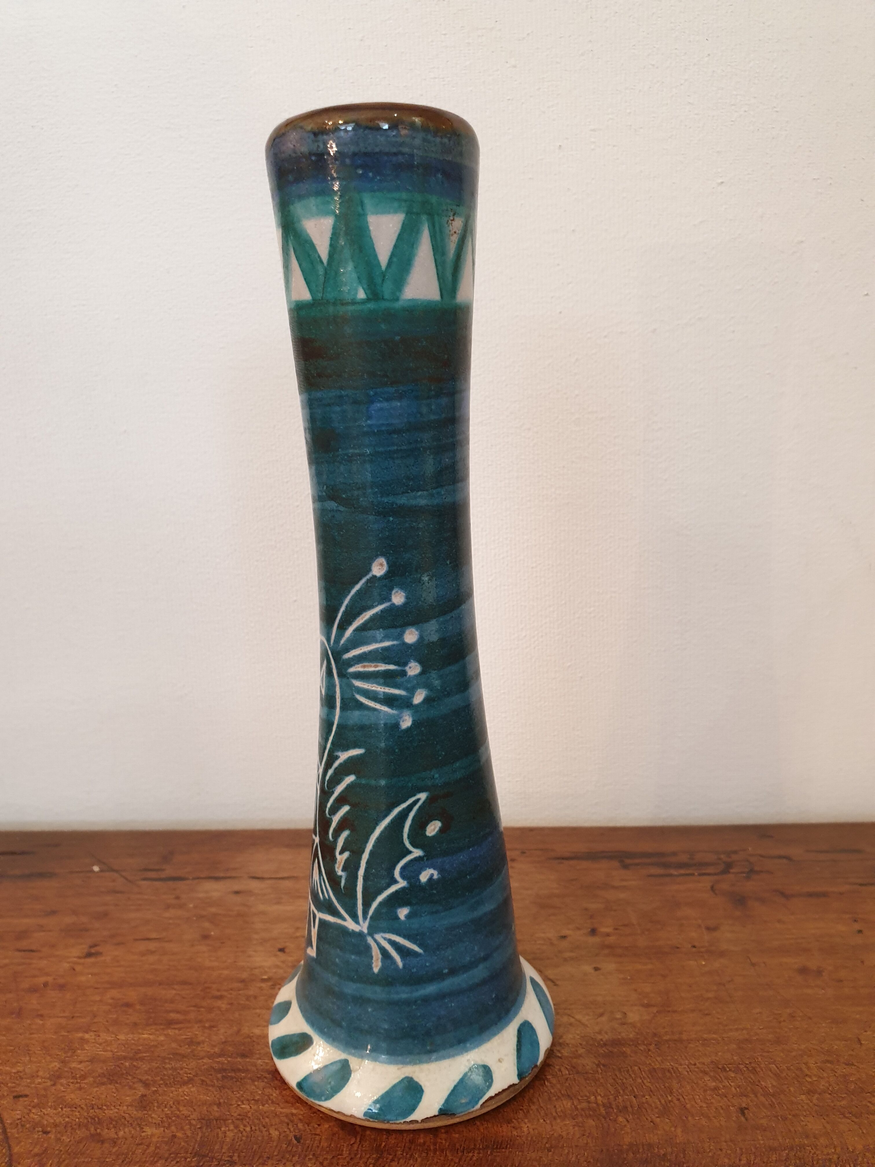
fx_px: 876
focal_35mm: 26
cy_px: 584
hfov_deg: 53.1
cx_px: 438
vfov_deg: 67.3
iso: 250
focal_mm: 4.3
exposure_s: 1/50
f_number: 2.4
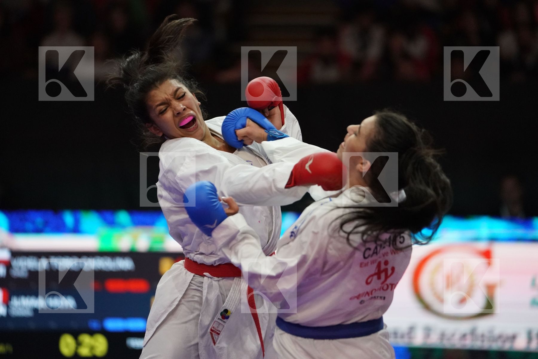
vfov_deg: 6.9
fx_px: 2989
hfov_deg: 10.3
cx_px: 269
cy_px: 180
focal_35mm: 200
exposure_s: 1/1000
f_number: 2.8
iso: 6400
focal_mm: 200
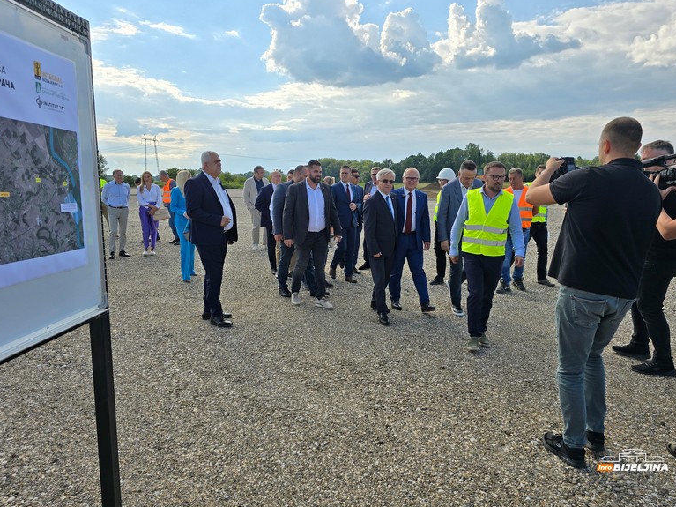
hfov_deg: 71.6
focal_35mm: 24
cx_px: 347
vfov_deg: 56.8
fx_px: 469
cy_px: 253
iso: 12
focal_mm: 6.3
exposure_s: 1/1050
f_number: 1.7
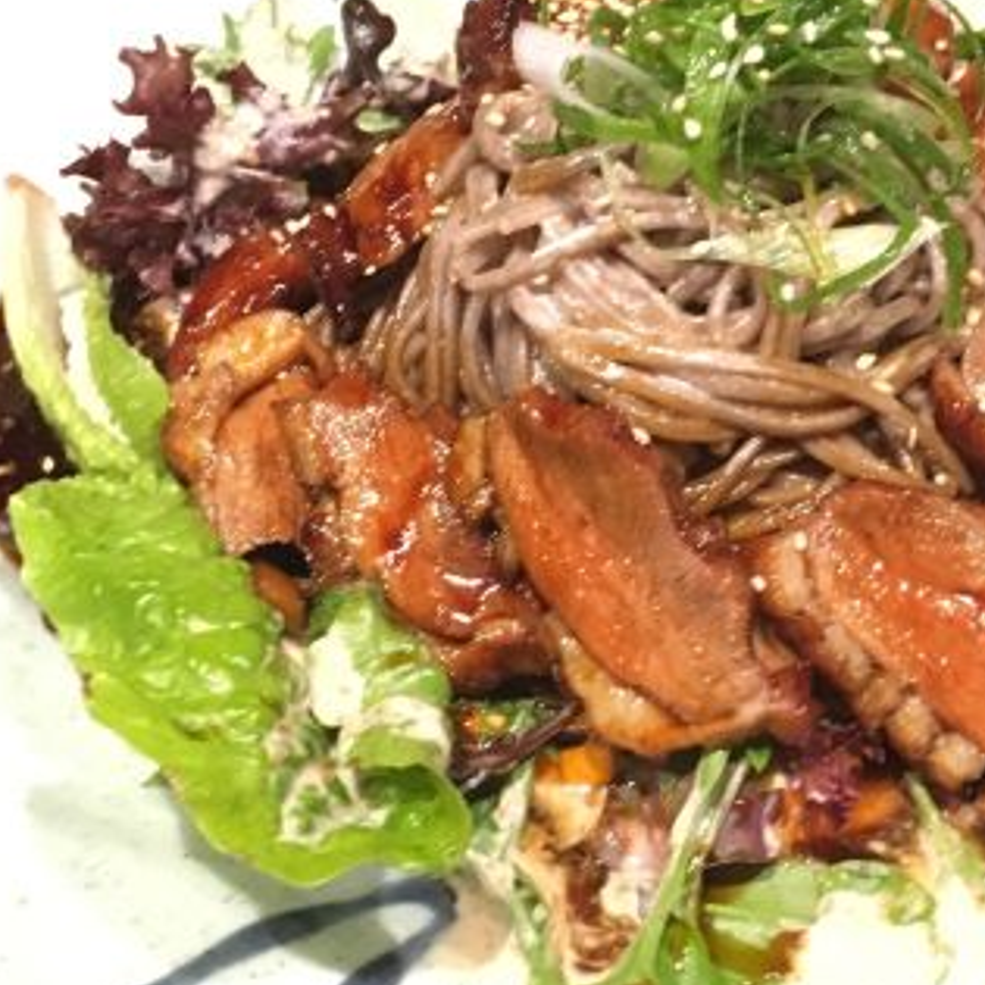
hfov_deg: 29.7
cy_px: 474
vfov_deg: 30.0
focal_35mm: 57
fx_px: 1835
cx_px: 704
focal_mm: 4.15
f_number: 2.2
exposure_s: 1/17
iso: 200
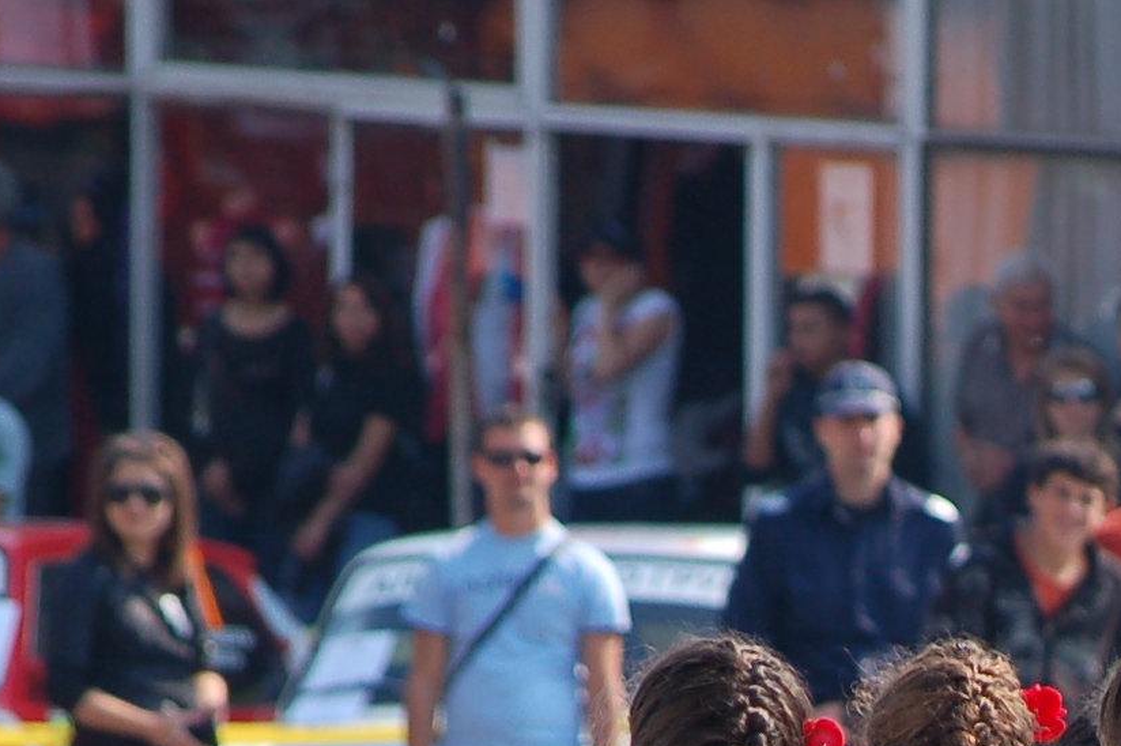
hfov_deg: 2.6
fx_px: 24698
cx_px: 1365
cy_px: 1360
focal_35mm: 794
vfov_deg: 1.7
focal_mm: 145
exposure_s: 1/500
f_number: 5.6
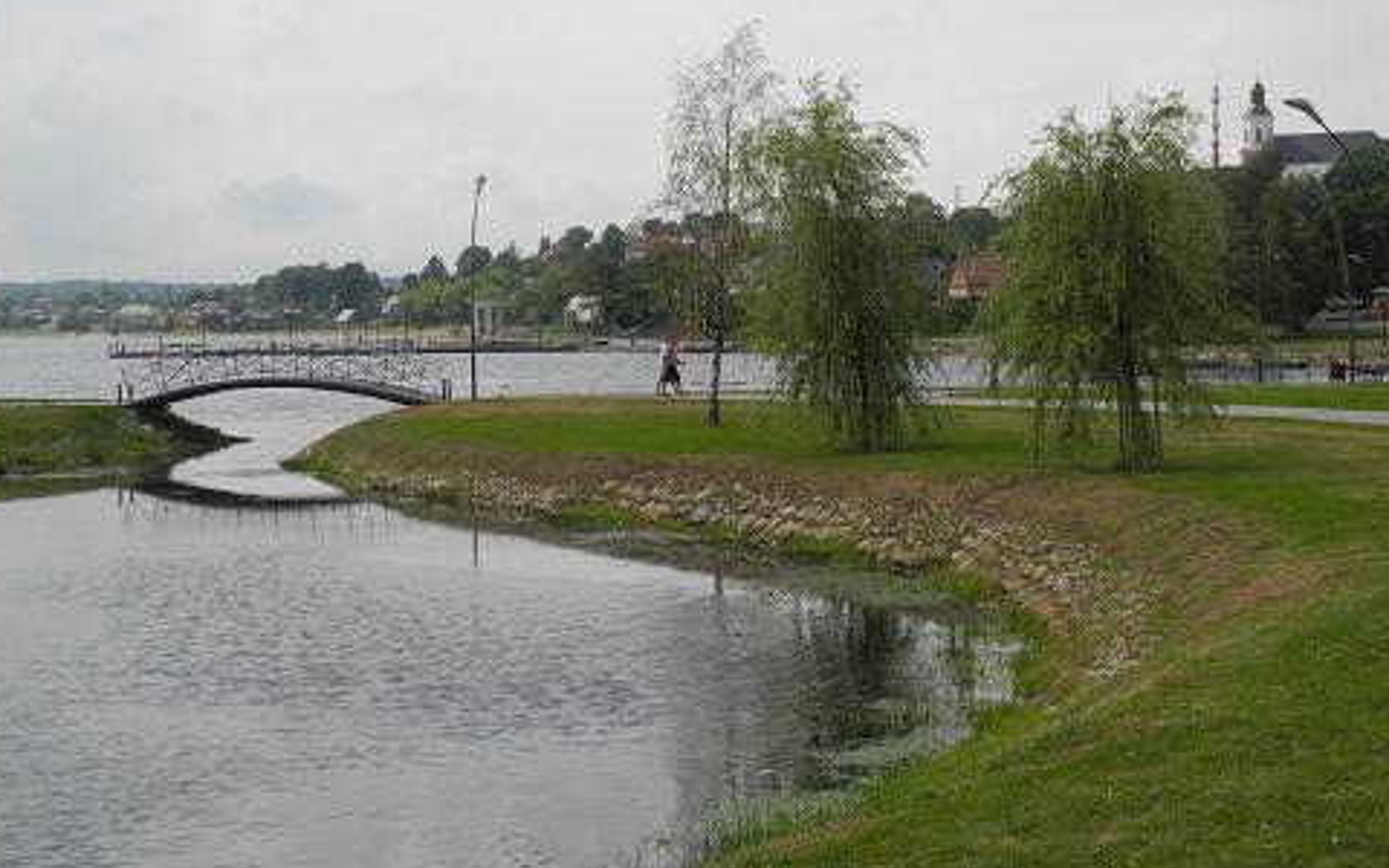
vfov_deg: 18.9
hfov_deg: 29.8
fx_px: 2612
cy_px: 359
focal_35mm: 69
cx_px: 700
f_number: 4.5
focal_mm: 13
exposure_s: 1/1000
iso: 100
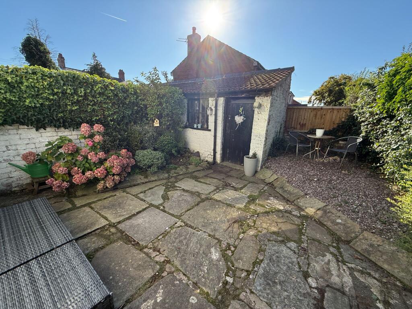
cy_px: 154
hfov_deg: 102.1
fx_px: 167
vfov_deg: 85.7
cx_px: 206
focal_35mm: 14
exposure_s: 1/888
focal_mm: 2.22
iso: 64
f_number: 2.2
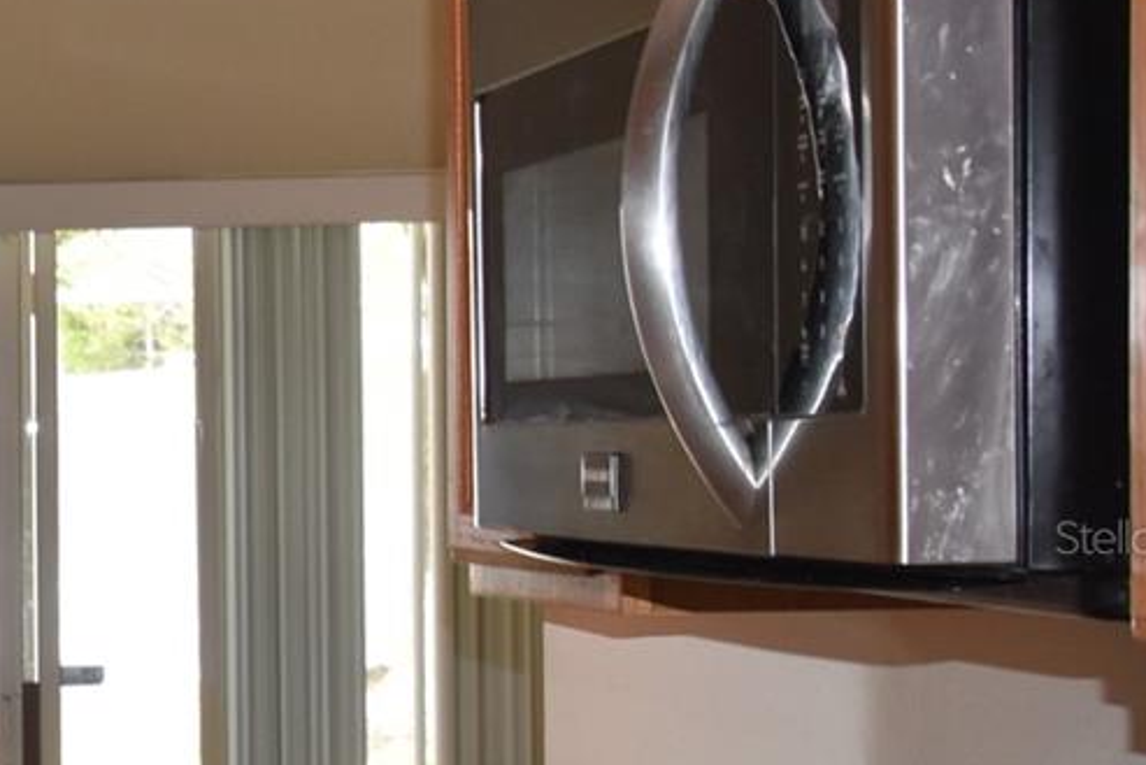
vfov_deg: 12.8
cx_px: -597
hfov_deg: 17.2
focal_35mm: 107
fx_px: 3407
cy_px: 537
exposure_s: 1/125
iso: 800
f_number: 5.6
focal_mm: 22
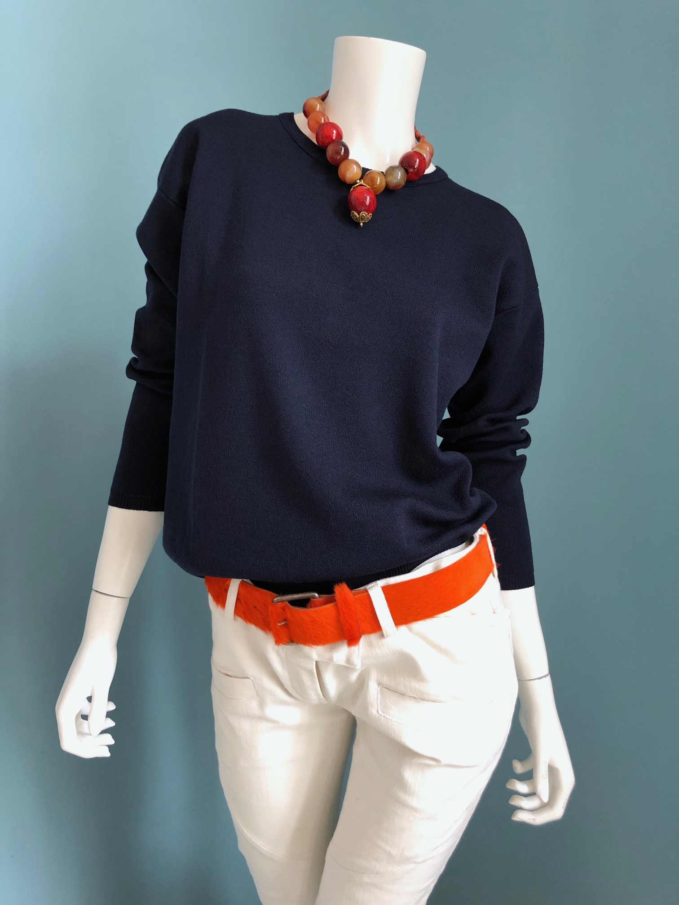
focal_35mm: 28
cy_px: 452
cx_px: 340
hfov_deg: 49.7
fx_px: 732
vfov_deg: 63.4
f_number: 1.8
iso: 40
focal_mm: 3.99
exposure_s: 1/25
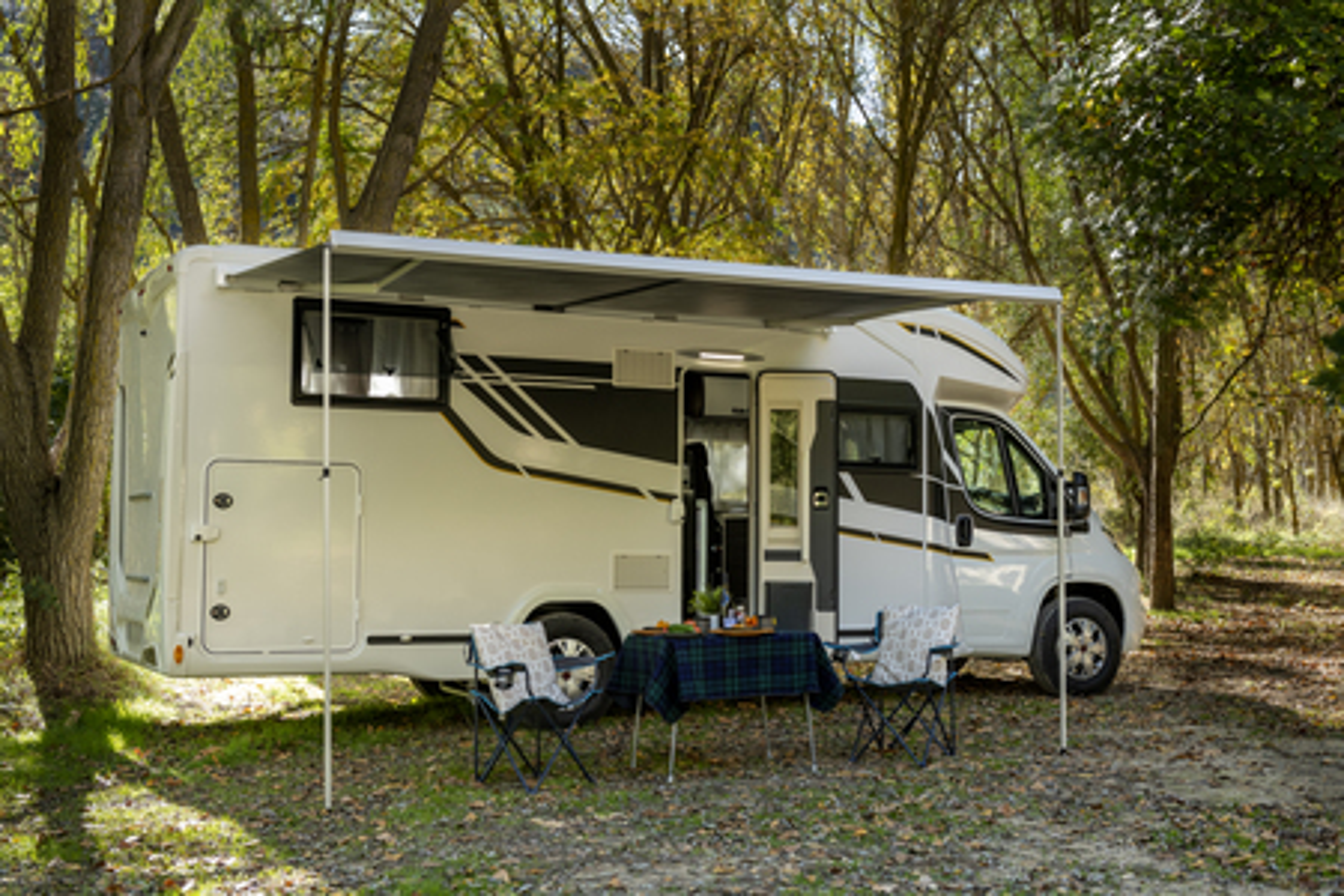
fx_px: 1680
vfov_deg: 29.9
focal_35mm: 45
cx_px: 672
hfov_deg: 43.6
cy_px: 448
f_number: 5.6
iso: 400
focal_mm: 45
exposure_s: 1/640
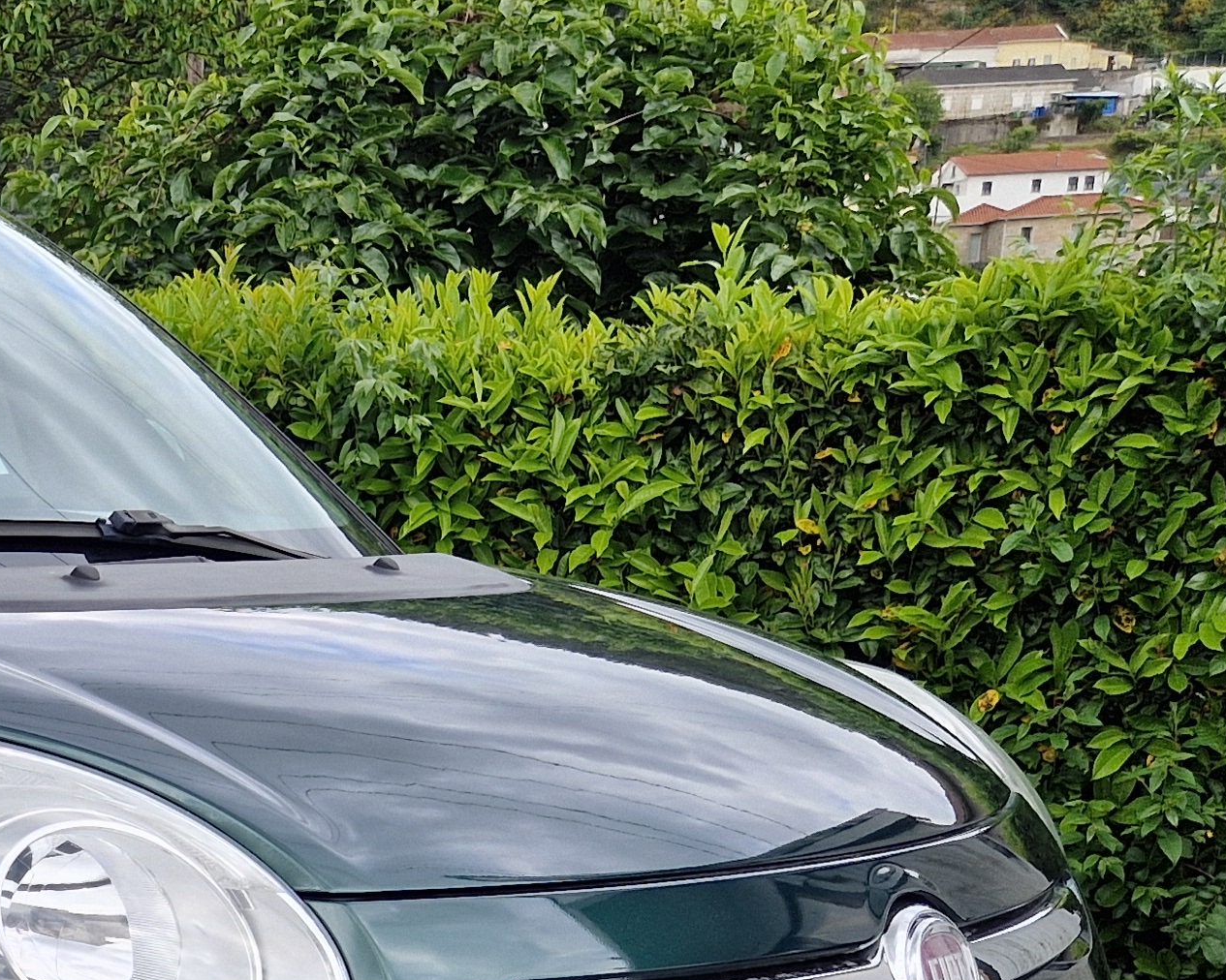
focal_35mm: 71
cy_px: 1033
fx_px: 2576
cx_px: -303
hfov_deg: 24.0
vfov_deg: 20.7
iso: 50
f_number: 1.8
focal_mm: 5.4
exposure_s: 1/419
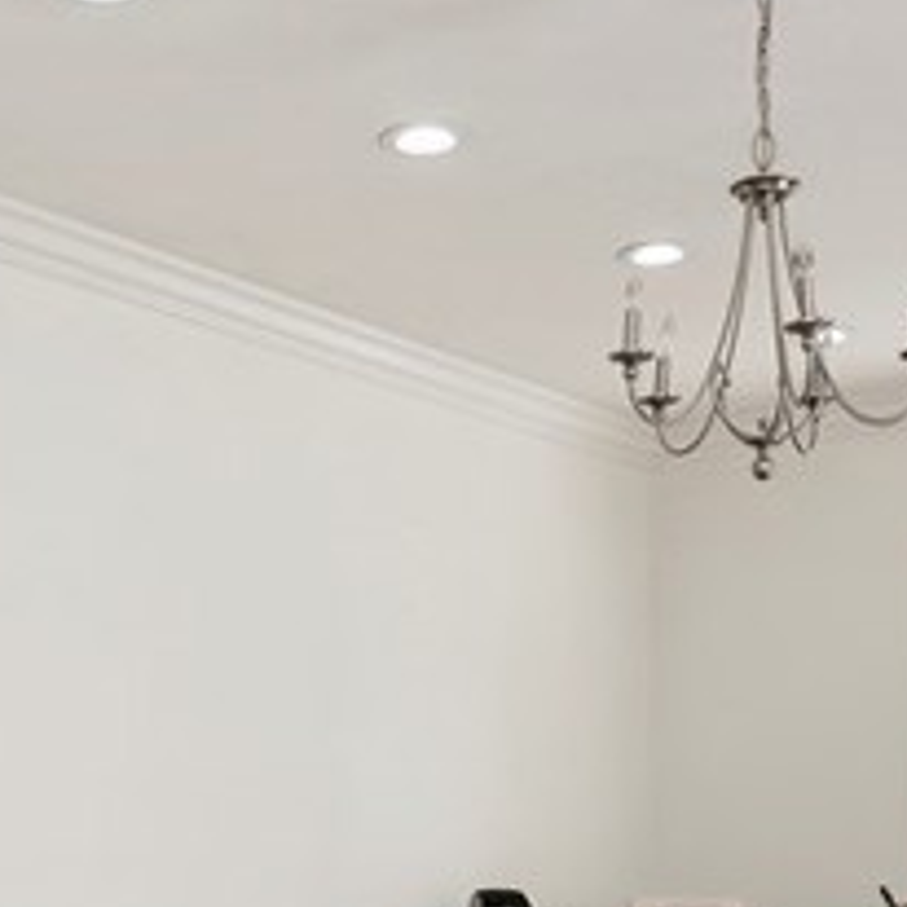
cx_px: 260
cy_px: 887
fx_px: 1749
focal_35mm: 59
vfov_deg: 27.5
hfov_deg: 28.8
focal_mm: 14
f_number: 10
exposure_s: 1/100
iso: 500
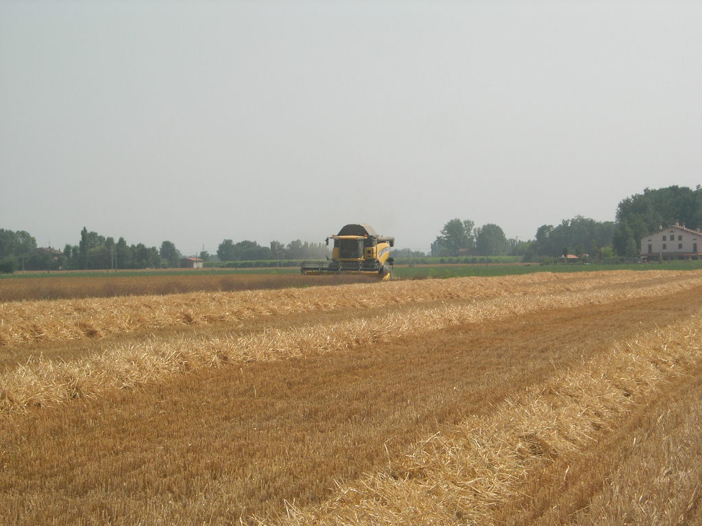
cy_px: 263
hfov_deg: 17.4
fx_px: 2292
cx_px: 351
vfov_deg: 13.1
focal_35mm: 113
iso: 64
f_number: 8.2
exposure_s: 1/283
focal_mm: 23.4
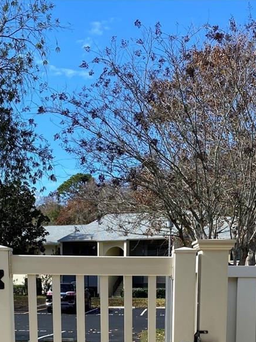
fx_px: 533
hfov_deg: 27.0
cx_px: 118
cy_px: 354
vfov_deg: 32.3
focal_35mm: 54
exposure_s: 1/2028
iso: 32
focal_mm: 4.25
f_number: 1.8
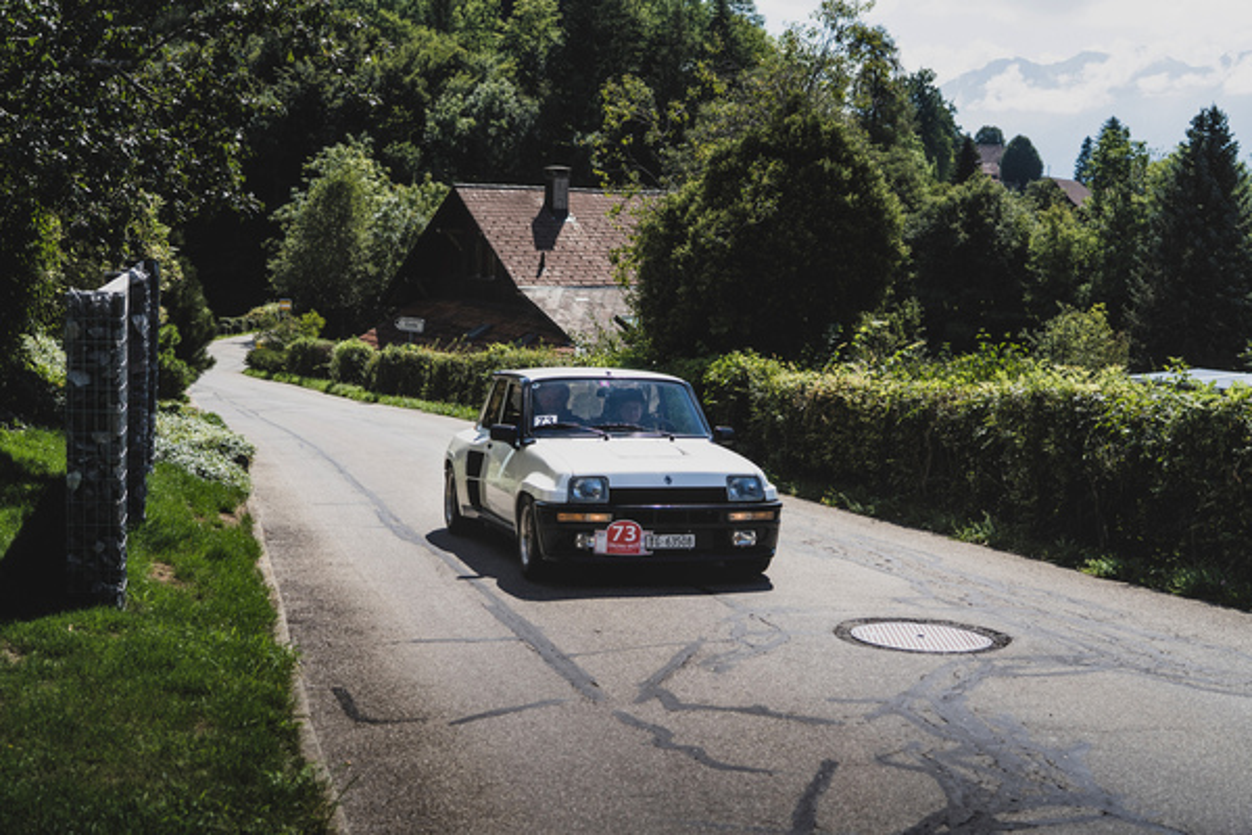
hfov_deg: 45.4
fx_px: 1495
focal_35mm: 43
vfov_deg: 31.2
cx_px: 626
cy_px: 418
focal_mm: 43
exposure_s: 1/2500
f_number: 4
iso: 125
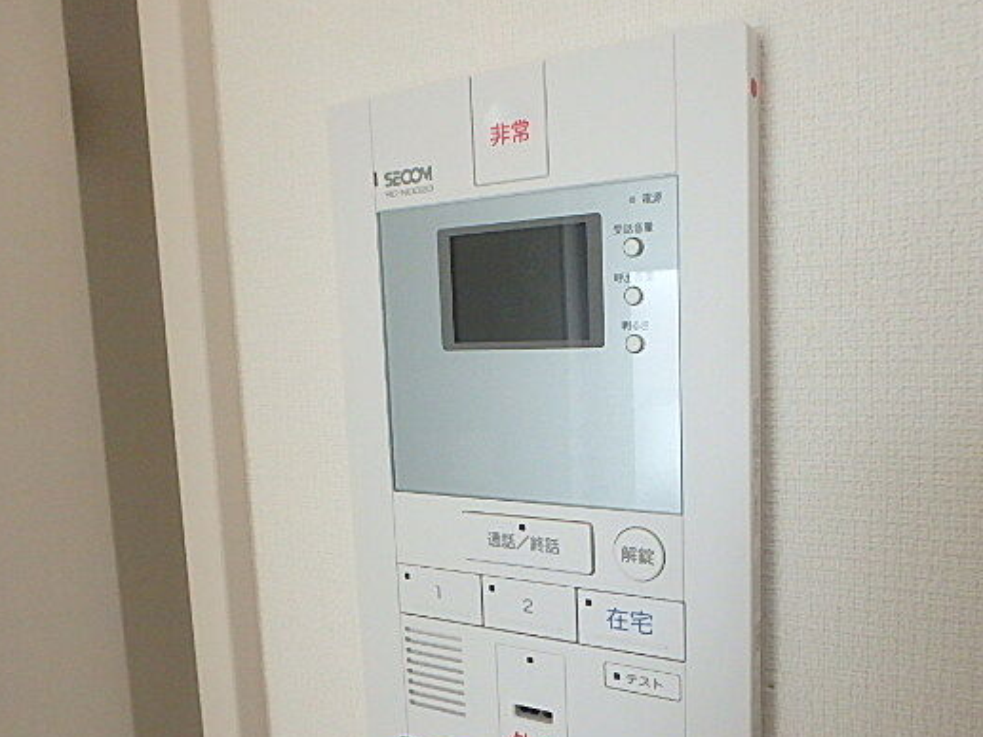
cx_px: 591
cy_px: 429
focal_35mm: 26
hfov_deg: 66.6
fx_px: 739
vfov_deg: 52.8
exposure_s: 1/80
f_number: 3.5
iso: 800
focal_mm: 3.7
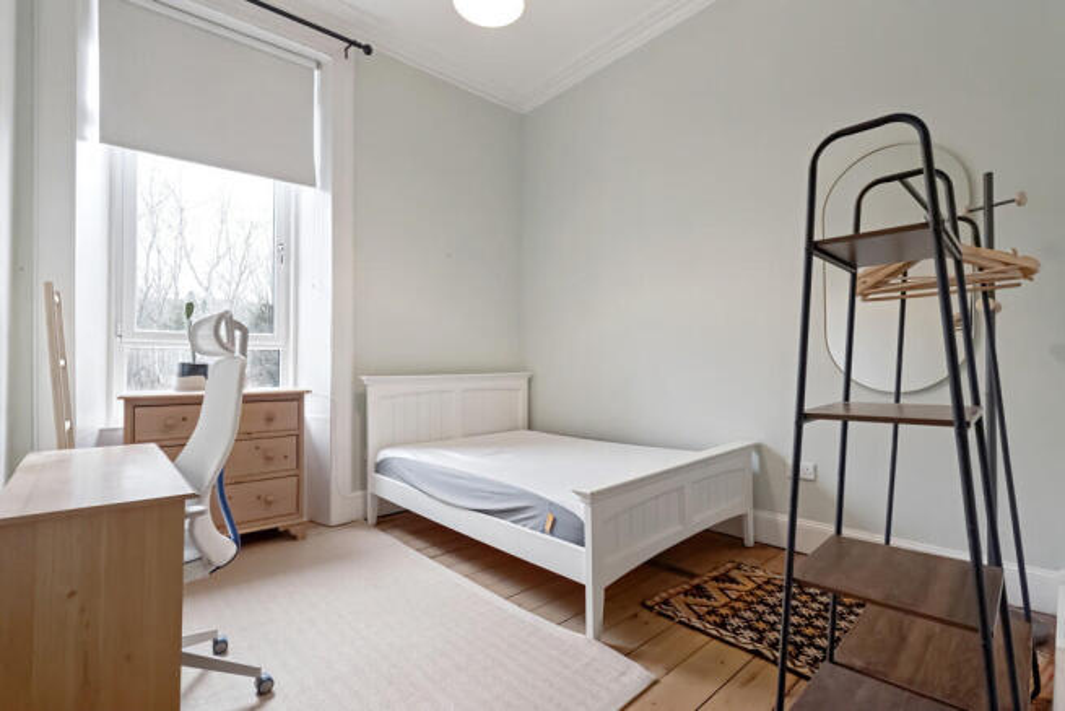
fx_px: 473
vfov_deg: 73.8
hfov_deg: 96.7
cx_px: 532
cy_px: 356
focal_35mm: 16
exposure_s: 1/25
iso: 6400
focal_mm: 16
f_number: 8
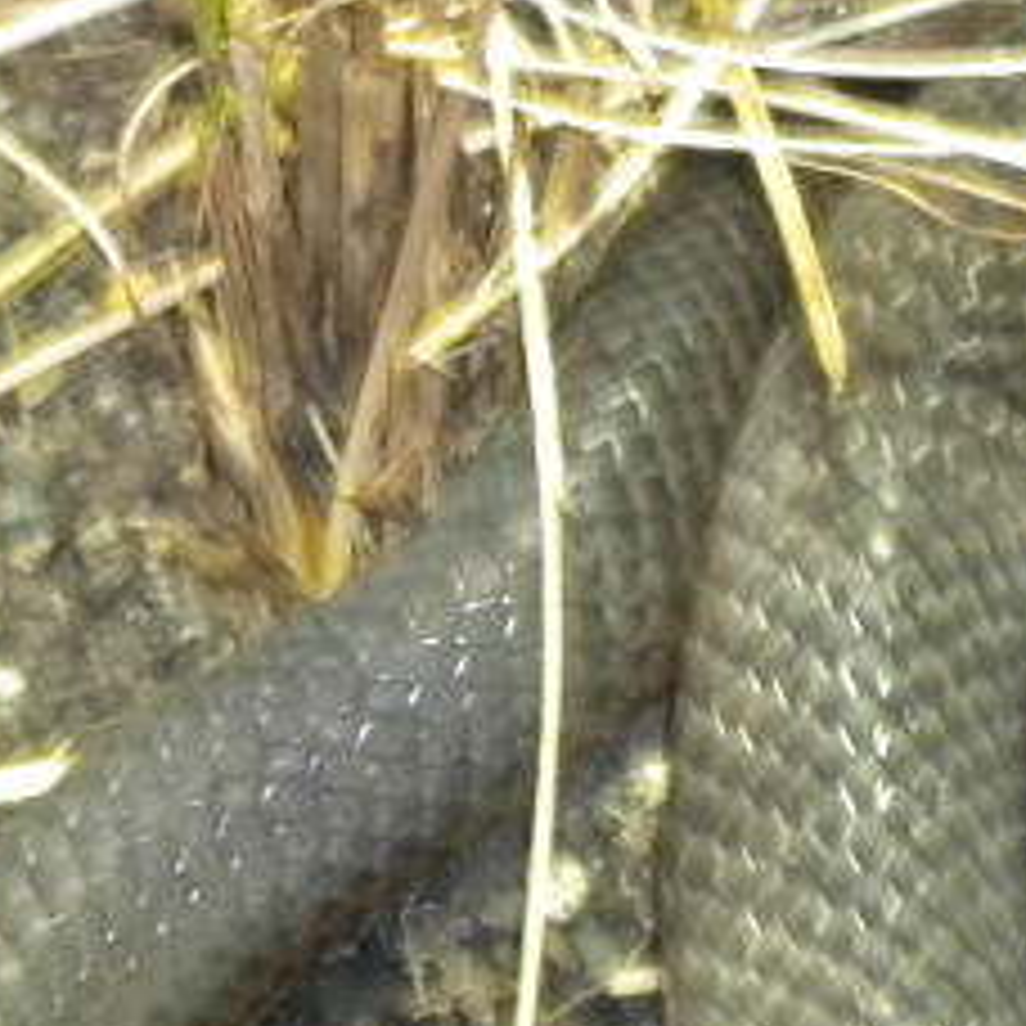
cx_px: 1444
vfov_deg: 6.7
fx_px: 8719
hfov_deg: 6.7
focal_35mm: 260
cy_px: 295
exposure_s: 1/16.2
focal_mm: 17.3
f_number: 5.7
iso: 400
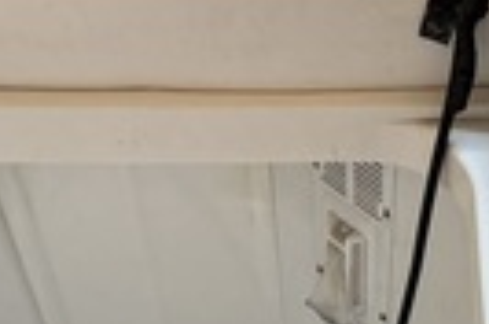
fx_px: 1165
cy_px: 363
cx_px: 370
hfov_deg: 23.4
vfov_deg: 15.4
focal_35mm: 86
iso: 400
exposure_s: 1/60
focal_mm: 6.76
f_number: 1.78
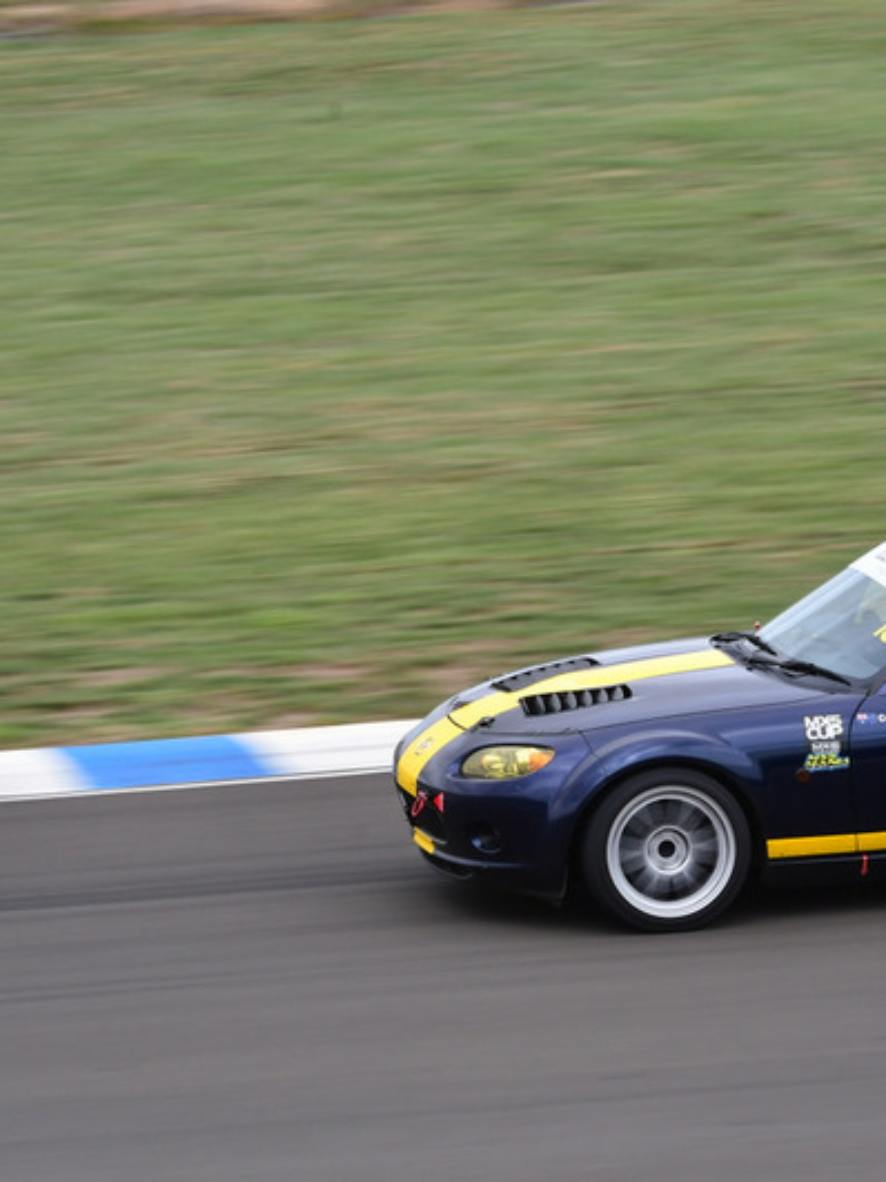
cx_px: 810
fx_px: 16319
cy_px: 590
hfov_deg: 3.1
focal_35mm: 478
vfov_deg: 4.1
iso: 400
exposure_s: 1/250
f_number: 13
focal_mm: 220
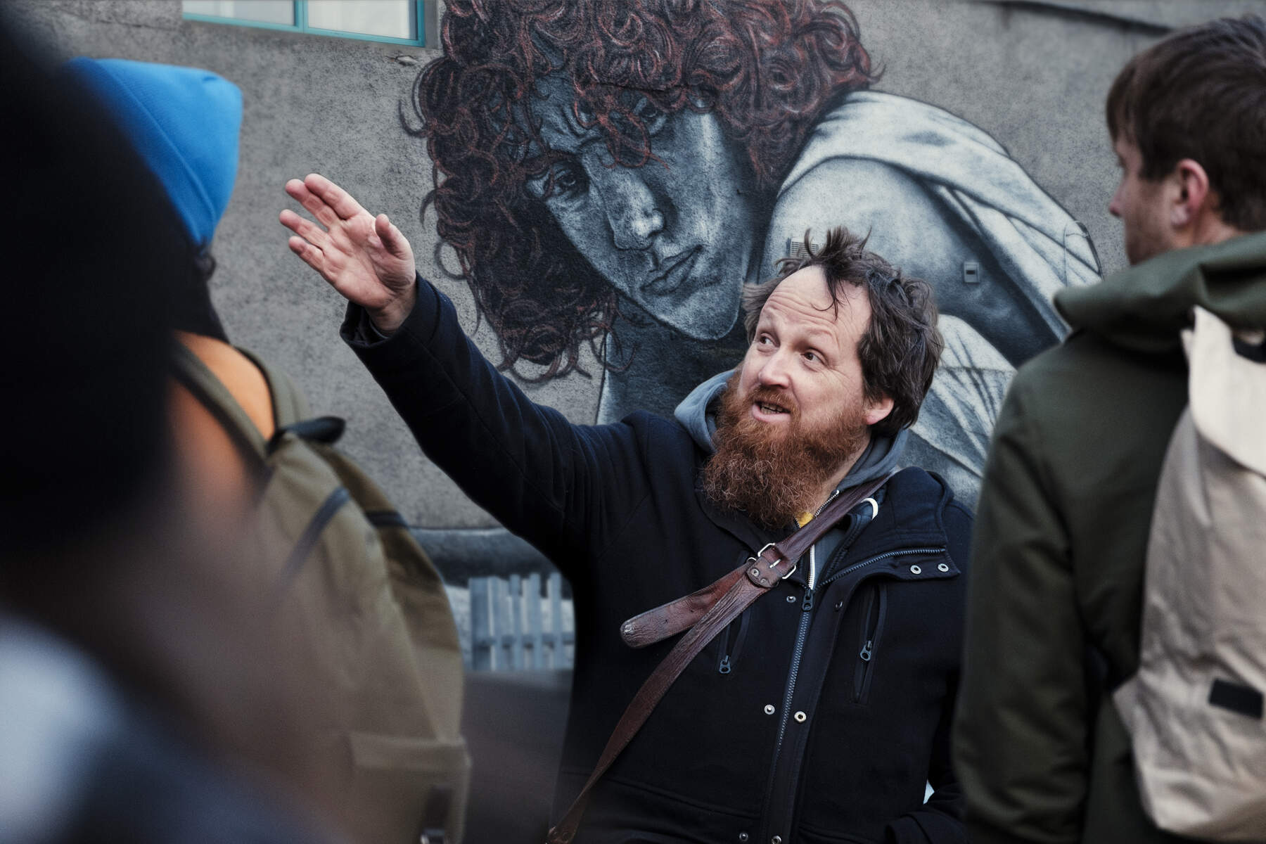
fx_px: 7103
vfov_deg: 6.8
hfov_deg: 10.2
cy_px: 422
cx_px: 633
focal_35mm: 202
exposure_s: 1/250
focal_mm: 134.4
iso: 1600
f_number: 2.8
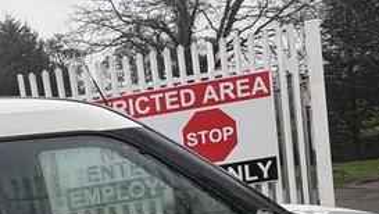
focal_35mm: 50
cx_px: 56
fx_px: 503
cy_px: 232
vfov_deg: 22.7
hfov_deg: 39.1
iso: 40
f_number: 2.2
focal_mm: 2.22
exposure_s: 1/343
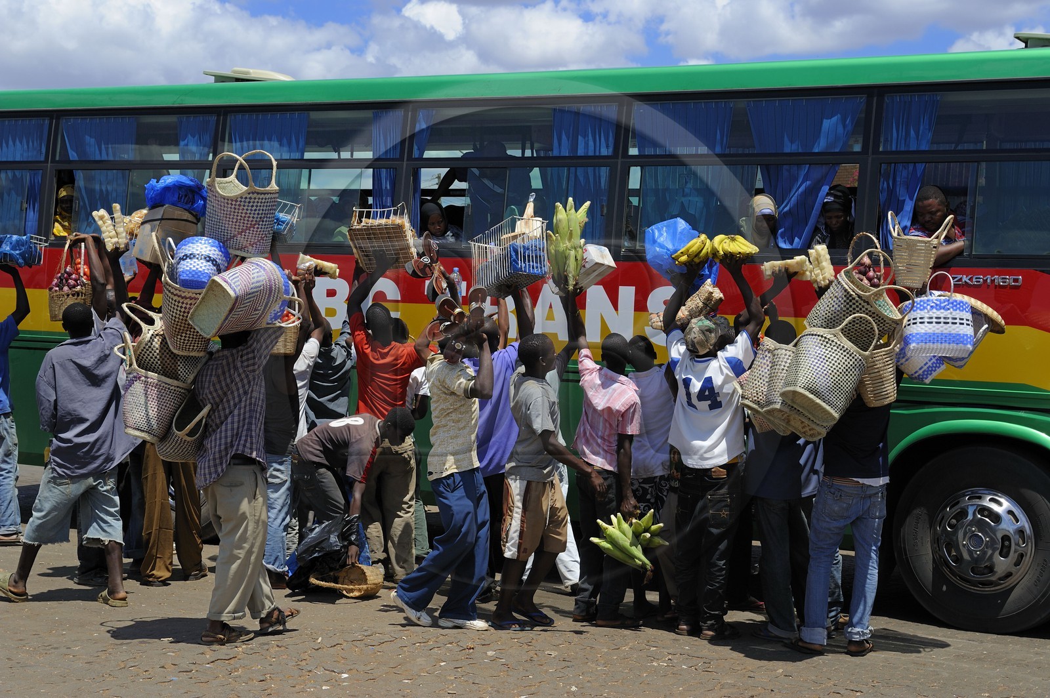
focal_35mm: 62
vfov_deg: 21.9
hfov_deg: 32.4
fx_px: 1807
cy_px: 349
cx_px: 525
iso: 200
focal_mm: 62
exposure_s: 1/400
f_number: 9
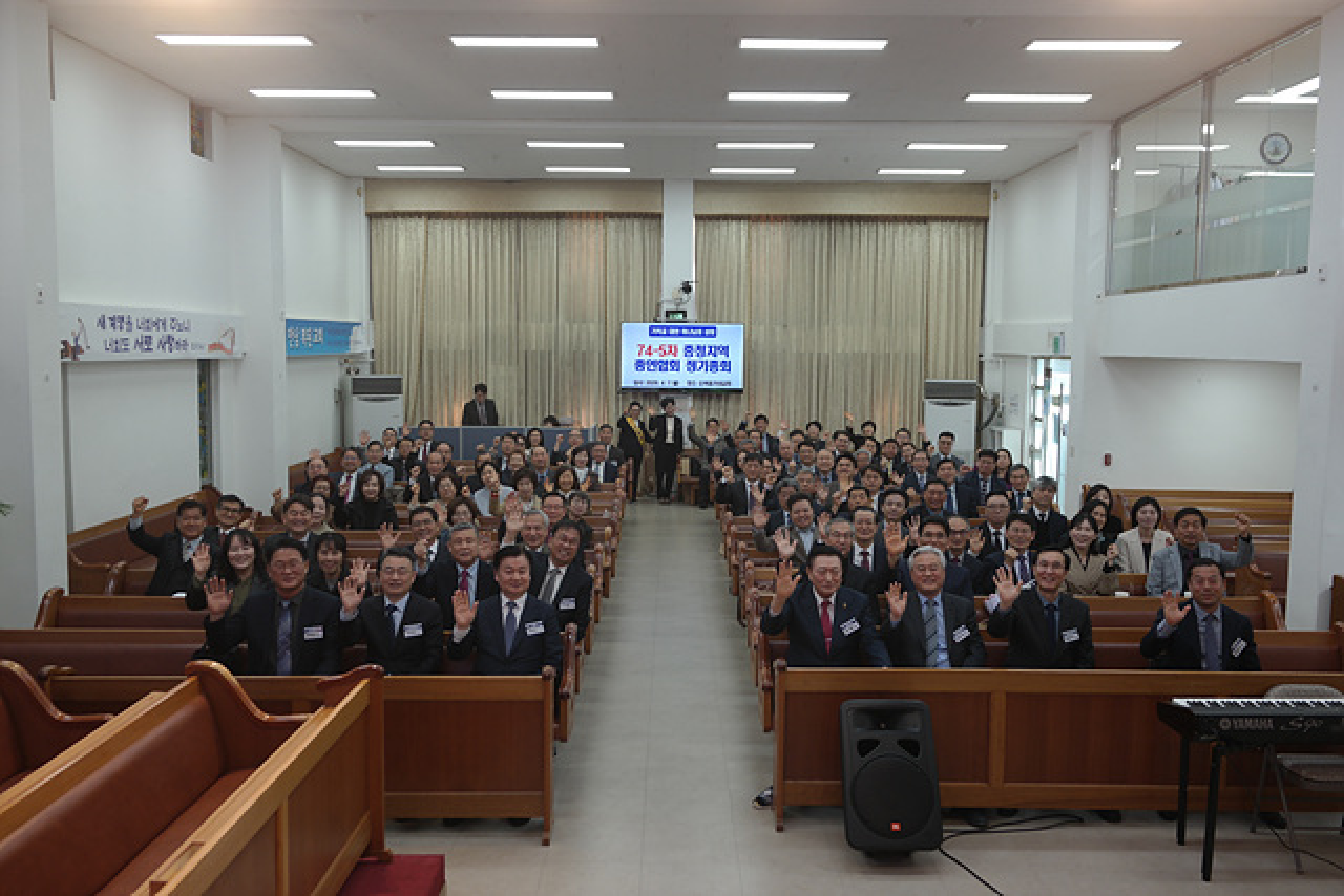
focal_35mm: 30
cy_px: 448
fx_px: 1120
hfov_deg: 61.9
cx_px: 672
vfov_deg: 43.6
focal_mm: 20
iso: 200
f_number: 3.5
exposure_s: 1/40
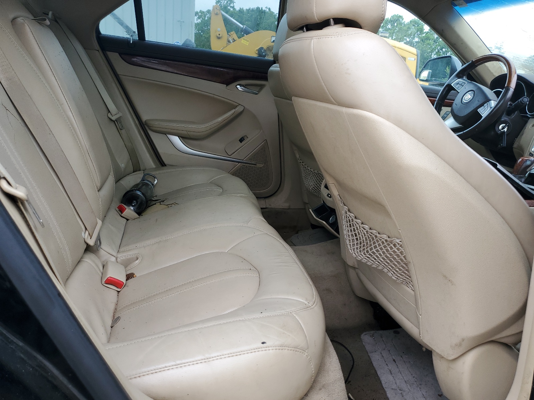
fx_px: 401
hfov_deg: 67.3
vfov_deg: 53.1
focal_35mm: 26
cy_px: 200
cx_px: 267
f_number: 1.5
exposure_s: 1/204
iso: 50
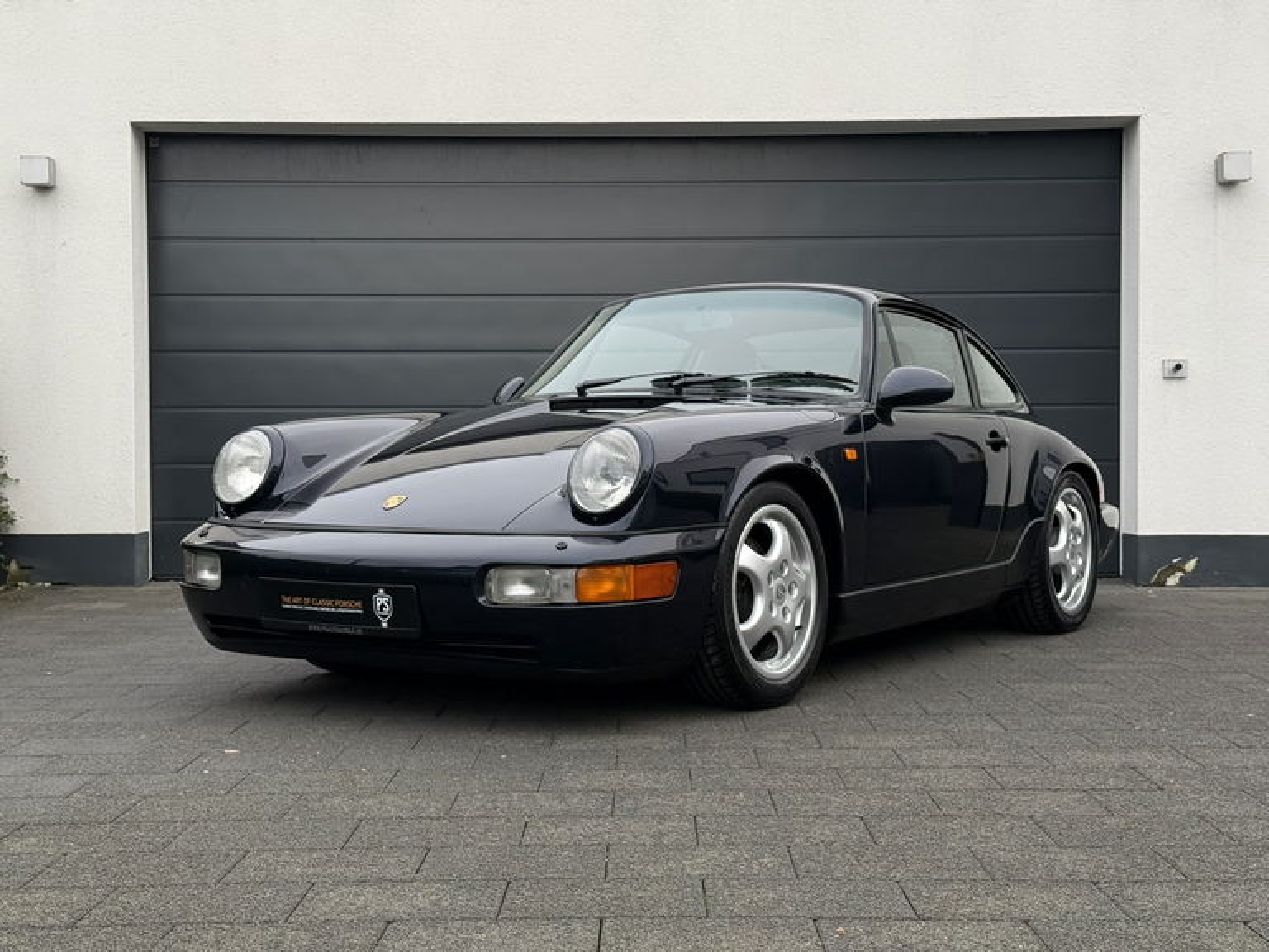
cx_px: 634
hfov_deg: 39.7
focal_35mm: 48
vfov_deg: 30.3
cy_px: 476
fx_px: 1760
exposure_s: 1/242
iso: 160
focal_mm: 6.76
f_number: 1.78
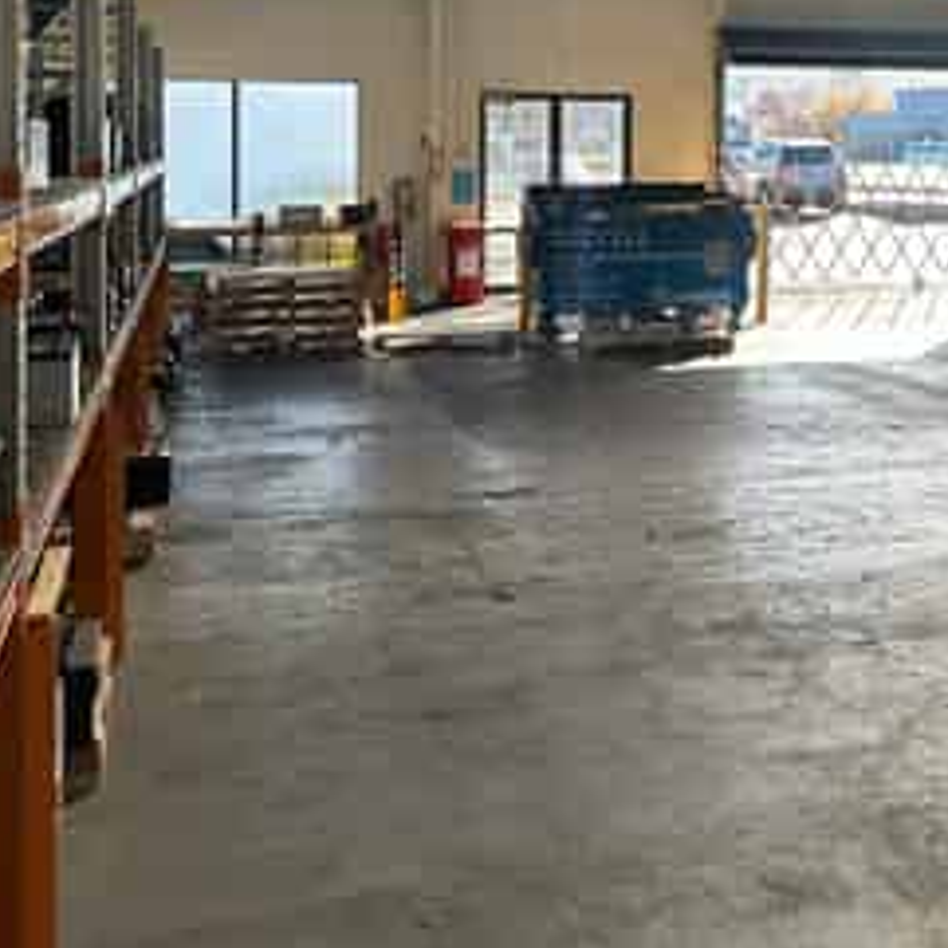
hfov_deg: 27.9
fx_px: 1797
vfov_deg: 28.8
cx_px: 928
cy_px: 167
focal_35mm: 58
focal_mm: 6.86
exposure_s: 1/366
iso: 80
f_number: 1.78
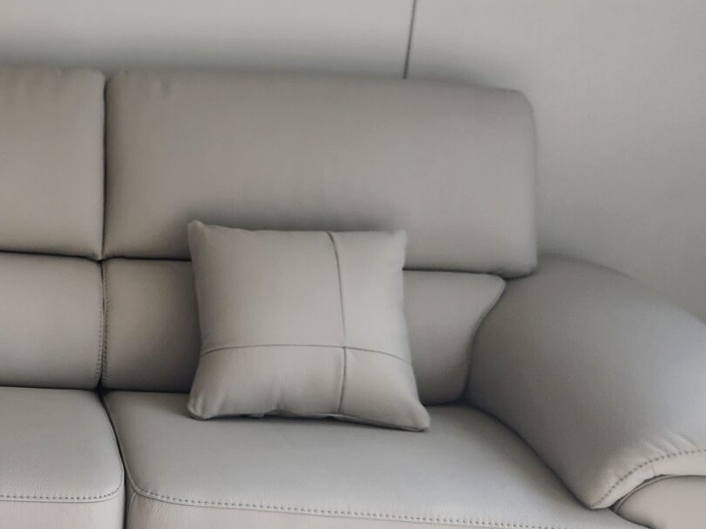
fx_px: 1489
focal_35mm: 73
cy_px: 215
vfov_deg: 20.1
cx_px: -22
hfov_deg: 25.2
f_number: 1.8
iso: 64
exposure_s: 1/180
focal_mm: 5.4
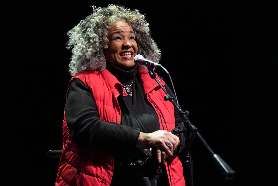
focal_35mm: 156
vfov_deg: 8.8
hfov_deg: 13.2
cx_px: 139
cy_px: 93
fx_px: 1204
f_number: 2.8
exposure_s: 1/250
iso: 3200
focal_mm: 156
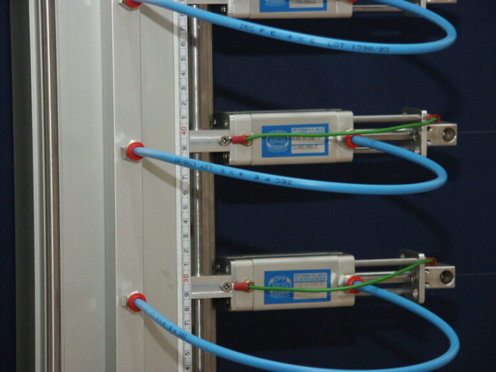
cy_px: 186
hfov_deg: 9.9
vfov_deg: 7.5
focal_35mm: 199
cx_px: 248
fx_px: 2851
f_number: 3.5
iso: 200
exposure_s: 1/180
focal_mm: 50.29
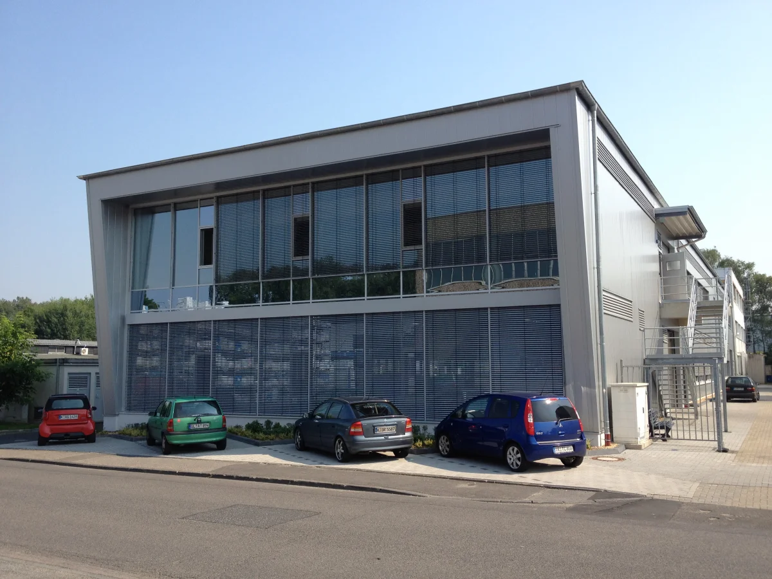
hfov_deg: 52.6
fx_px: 781
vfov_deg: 40.7
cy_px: 290
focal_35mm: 35
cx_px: 386
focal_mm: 4.28
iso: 64
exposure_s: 1/1082
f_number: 2.4
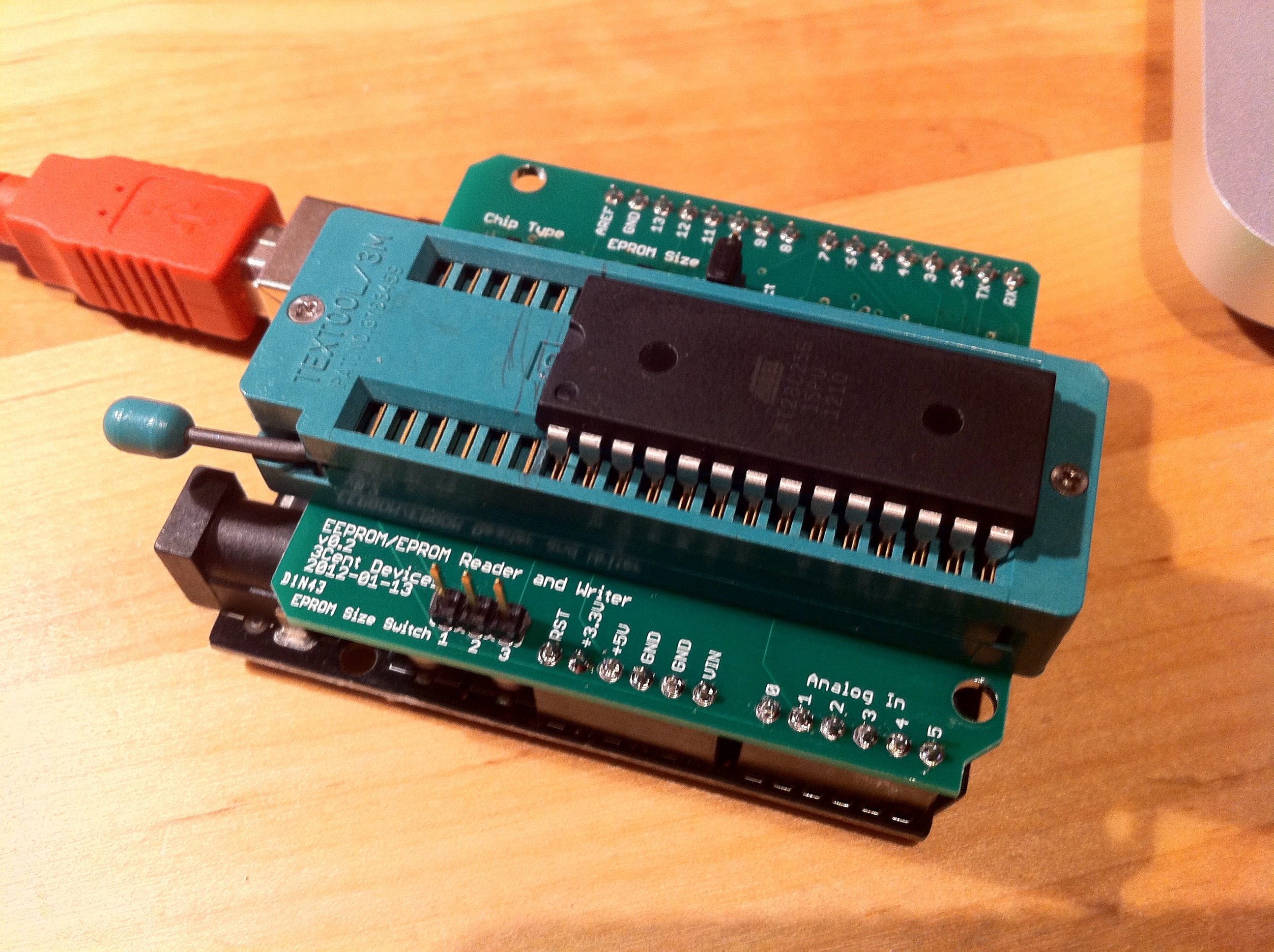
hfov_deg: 52.7
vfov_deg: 40.6
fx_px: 1286
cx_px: 637
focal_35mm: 35
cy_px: 476
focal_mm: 3.85
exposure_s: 1/15
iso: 125
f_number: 2.8
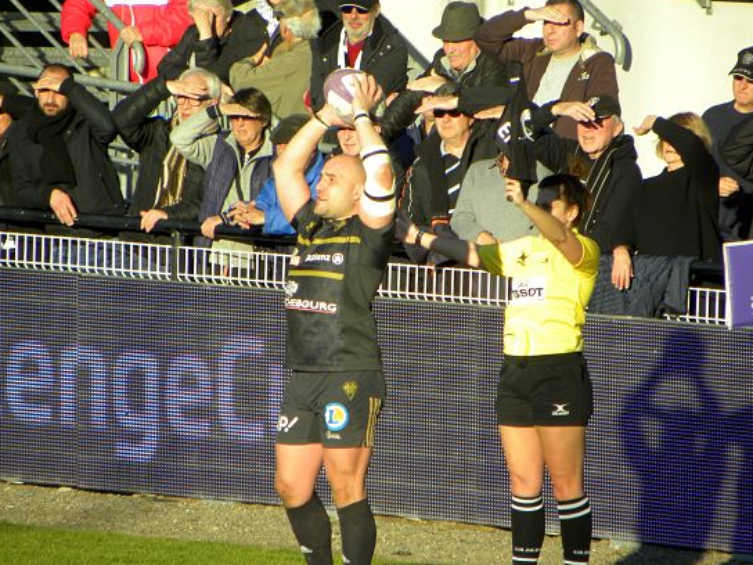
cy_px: 301
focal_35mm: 688
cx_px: 385
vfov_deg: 2.2
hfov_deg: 2.9
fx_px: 14966
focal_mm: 110.4
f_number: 5
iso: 64
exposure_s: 1/268
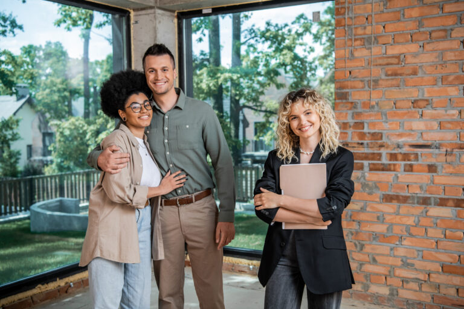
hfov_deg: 42.7
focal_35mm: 46
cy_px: 154
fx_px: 593
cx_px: 232
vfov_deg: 29.2
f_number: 4
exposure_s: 1/160
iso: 100
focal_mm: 46
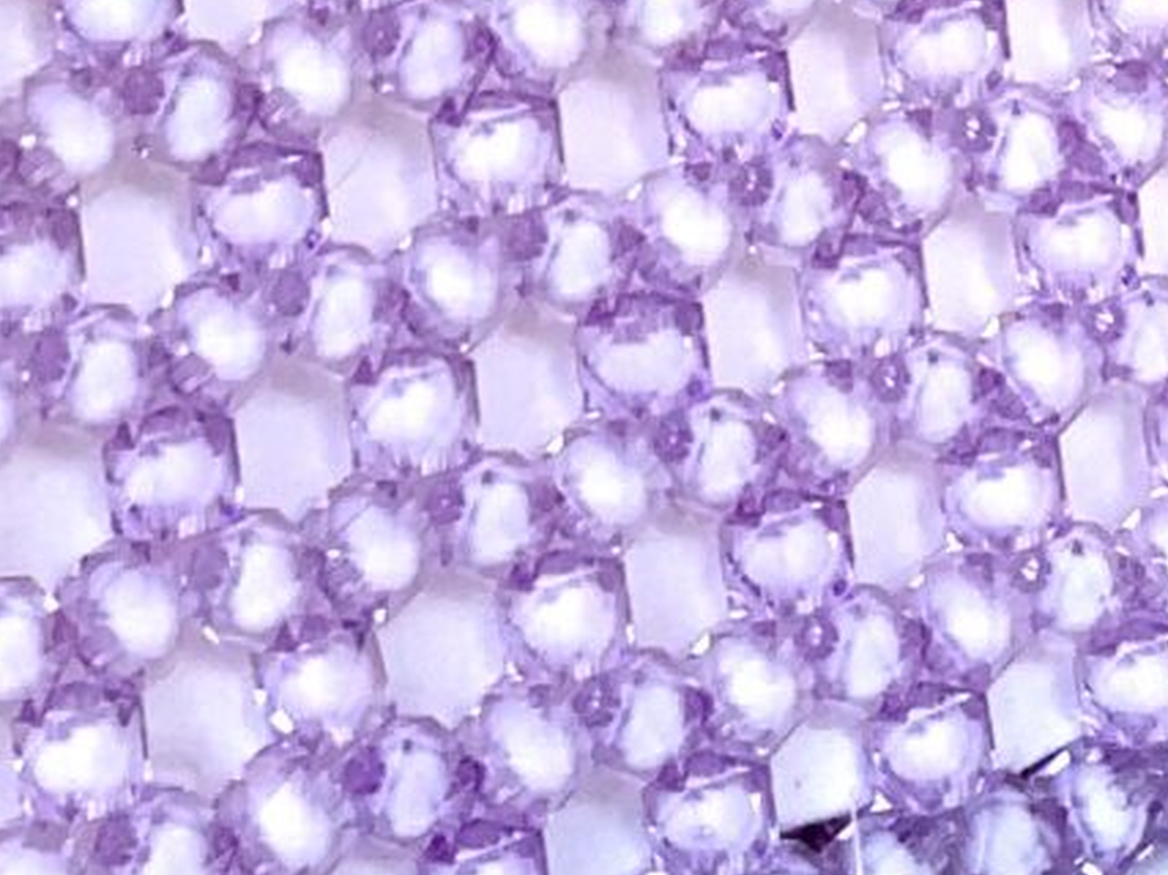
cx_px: 372
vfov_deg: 8.0
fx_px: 5869
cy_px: -1045
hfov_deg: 11.3
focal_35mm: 174
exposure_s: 1/128
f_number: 1.8
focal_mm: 3
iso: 16
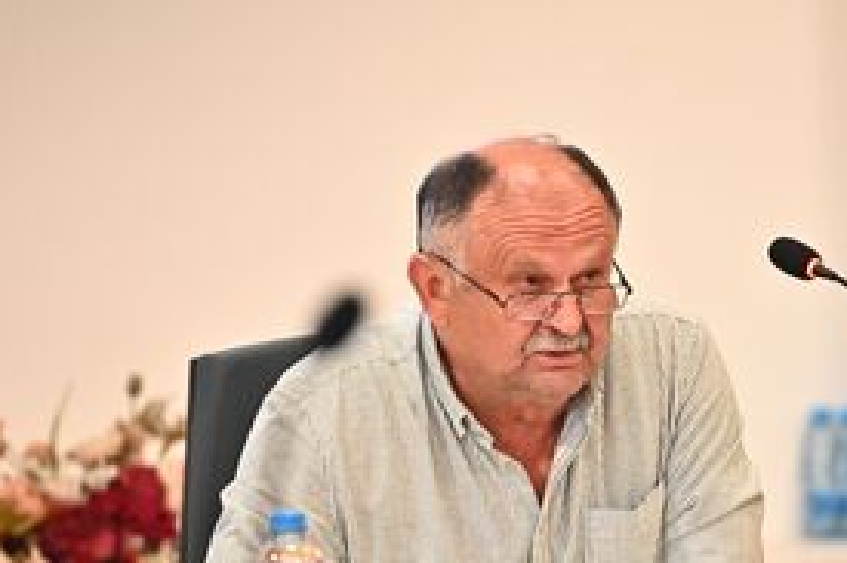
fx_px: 7689
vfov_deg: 4.2
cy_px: 360
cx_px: 582
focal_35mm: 327
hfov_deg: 6.3
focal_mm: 200
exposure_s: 1/320
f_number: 3.2
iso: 5000
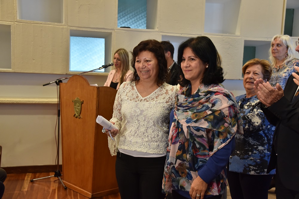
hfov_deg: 42.7
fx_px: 382
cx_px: 150
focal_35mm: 46
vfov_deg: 29.3
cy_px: 100
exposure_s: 1/125
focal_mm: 46
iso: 1600
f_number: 5.6
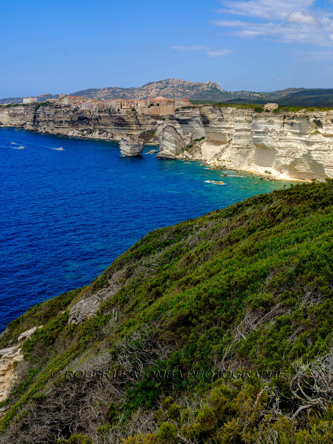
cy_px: 222
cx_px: 166
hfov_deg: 29.1
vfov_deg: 38.2
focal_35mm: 50
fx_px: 641
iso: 80
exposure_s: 1/20
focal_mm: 63
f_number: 22
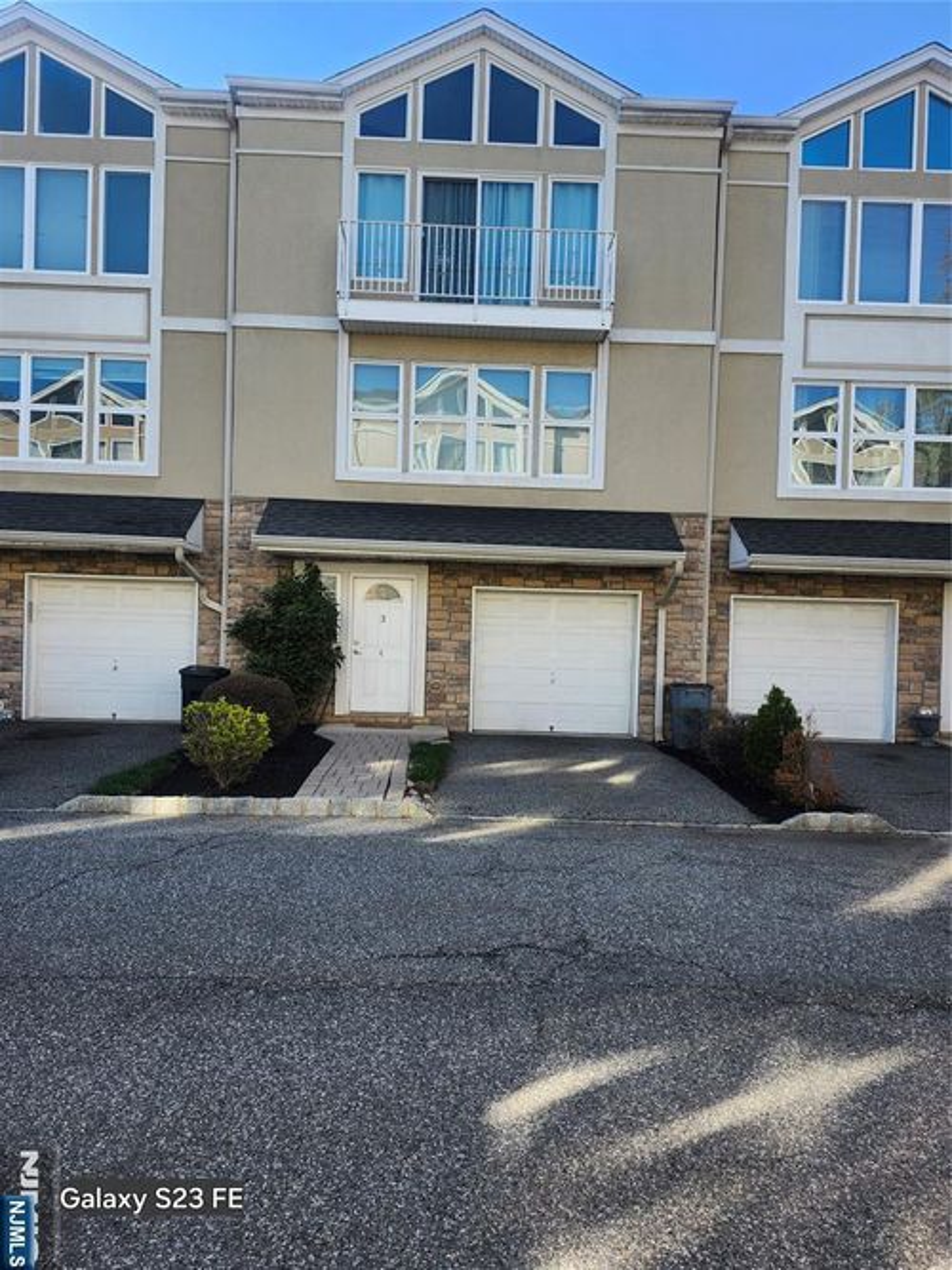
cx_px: 476
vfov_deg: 73.9
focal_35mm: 23
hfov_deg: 58.9
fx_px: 844
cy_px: 635
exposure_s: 1/434
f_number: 1.8
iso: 25
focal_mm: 5.54
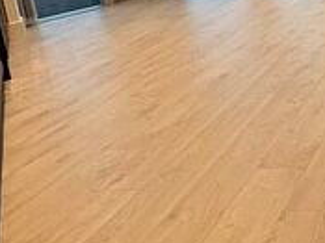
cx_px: 423
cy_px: -31
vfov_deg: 24.2
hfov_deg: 28.3
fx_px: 525
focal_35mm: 56
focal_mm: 2.22
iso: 200
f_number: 2.2
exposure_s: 1/100
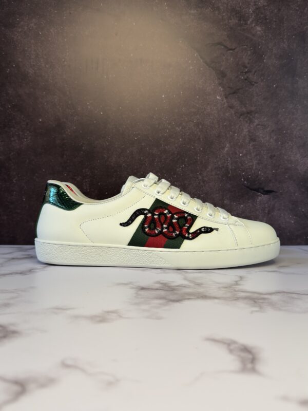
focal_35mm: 35
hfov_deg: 40.7
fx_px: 415
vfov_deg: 52.6
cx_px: 154
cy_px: 206
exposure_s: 1/83
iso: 125
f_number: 1.78
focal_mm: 6.76
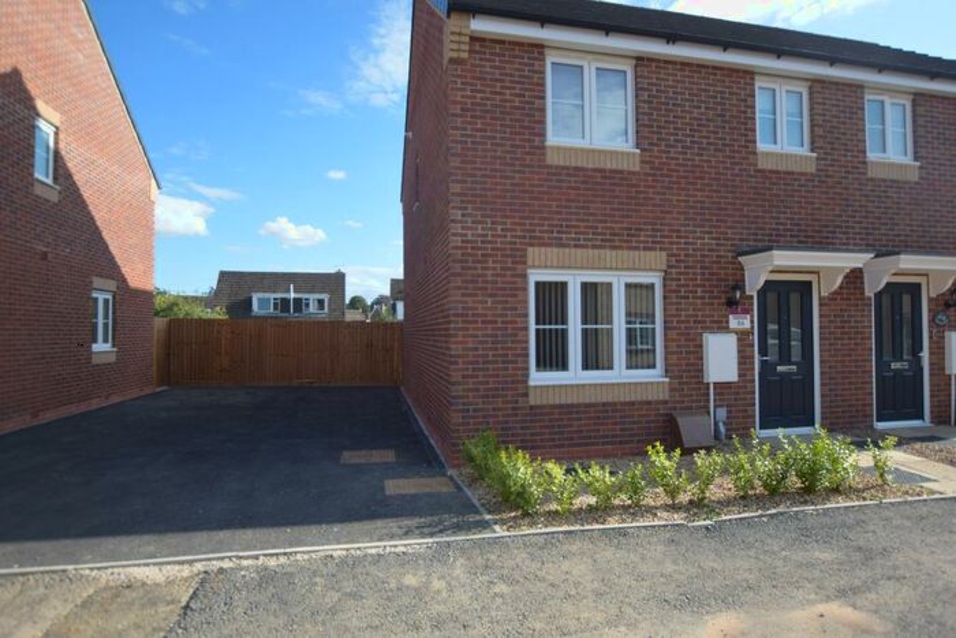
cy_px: 319
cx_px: 478
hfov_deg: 85.4
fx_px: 518
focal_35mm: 20
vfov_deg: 63.2
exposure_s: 1/1250
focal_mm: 13
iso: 200
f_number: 3.5
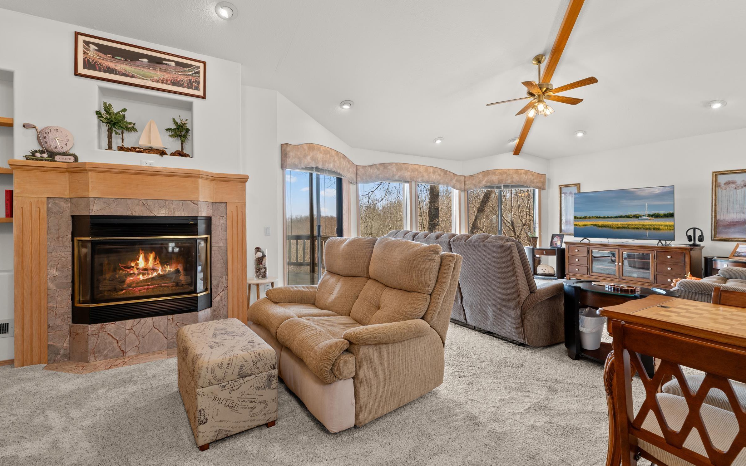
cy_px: 226
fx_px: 325
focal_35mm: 16
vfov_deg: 71.2
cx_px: 368
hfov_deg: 97.8
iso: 200
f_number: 9
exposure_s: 1/1.25
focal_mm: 10
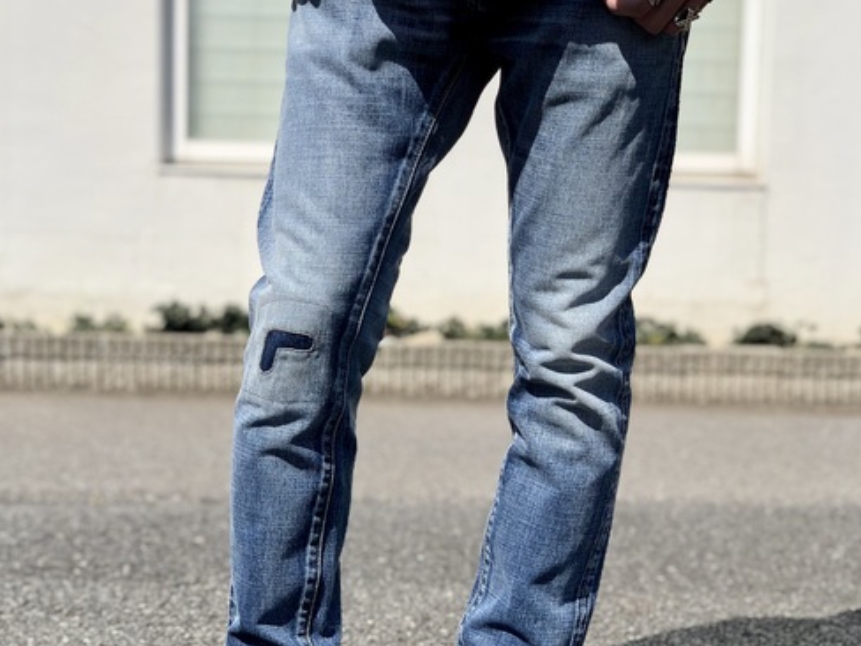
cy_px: 417
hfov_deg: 27.4
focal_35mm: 71
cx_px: 434
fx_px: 1766
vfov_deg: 20.7
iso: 16
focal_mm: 6
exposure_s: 1/1372
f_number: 2.4
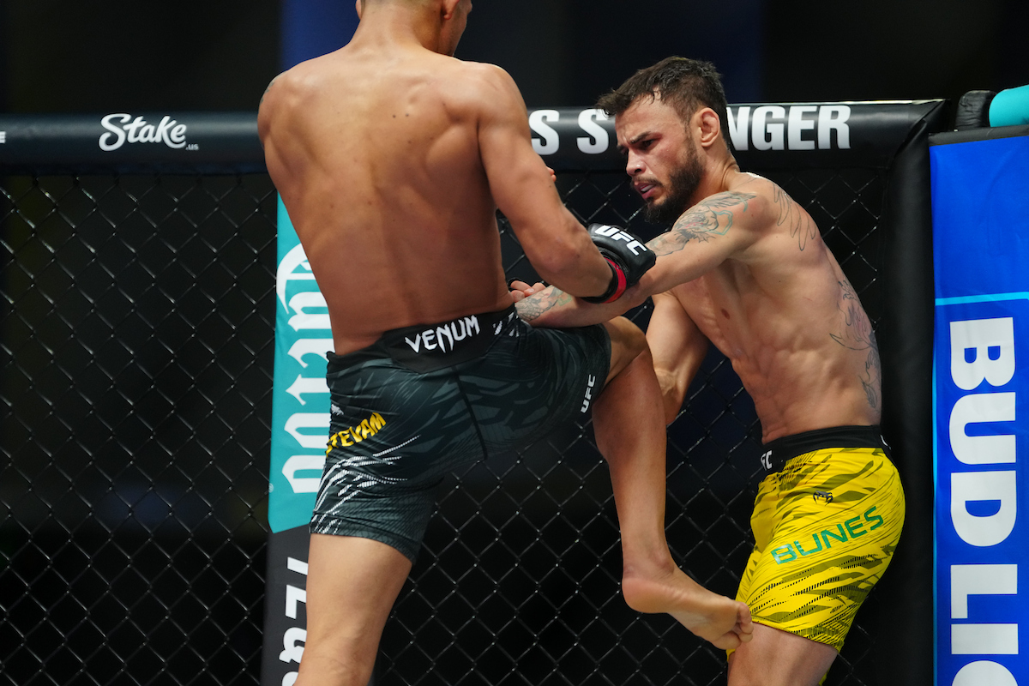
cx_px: 514
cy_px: 343
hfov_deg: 12.3
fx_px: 4773
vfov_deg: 8.2
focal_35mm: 167
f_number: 2.8
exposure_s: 1/800
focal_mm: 167
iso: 3200
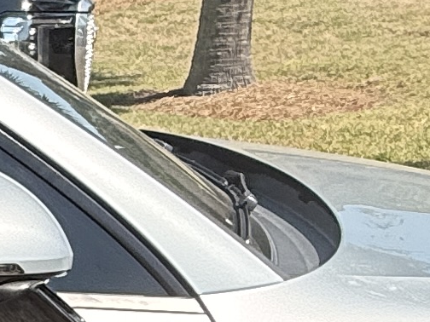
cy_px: 411
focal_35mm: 112
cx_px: -386
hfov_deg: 14.9
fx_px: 1391
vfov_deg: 12.8
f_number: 2.2
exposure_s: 1/679
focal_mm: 2.22
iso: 64
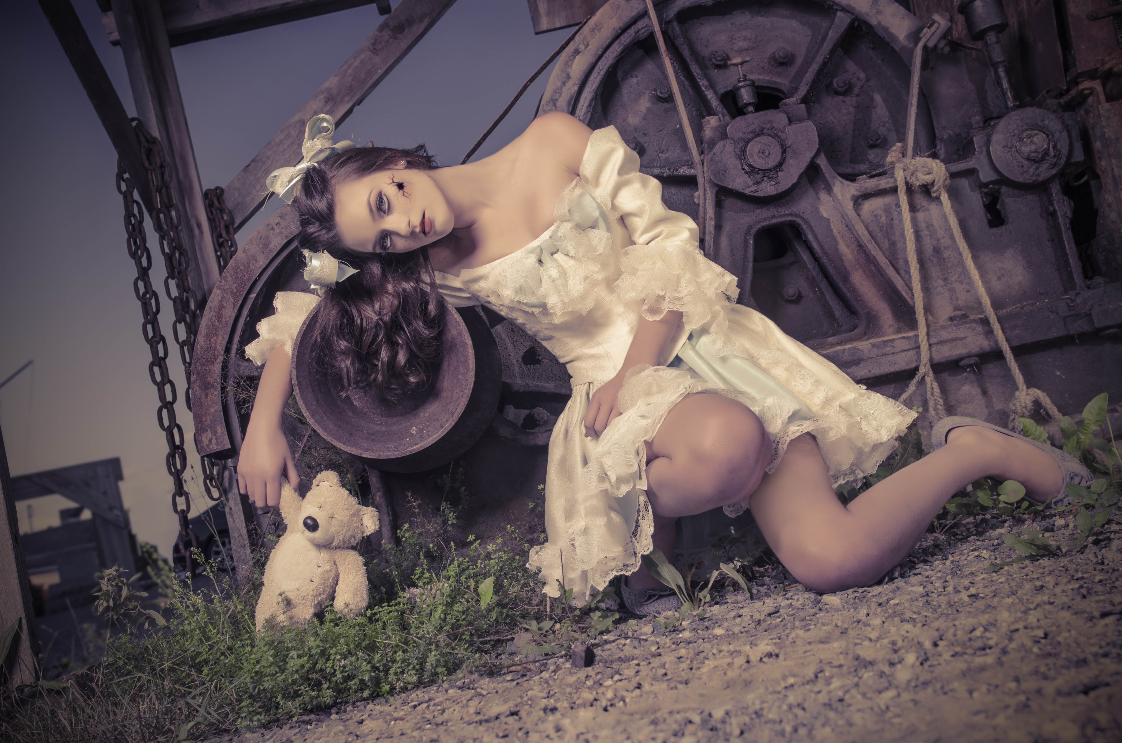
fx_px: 1353
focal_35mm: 44
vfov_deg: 30.7
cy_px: 372
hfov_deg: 45.0
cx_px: 561
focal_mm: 29
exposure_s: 1/200
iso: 100
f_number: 6.3
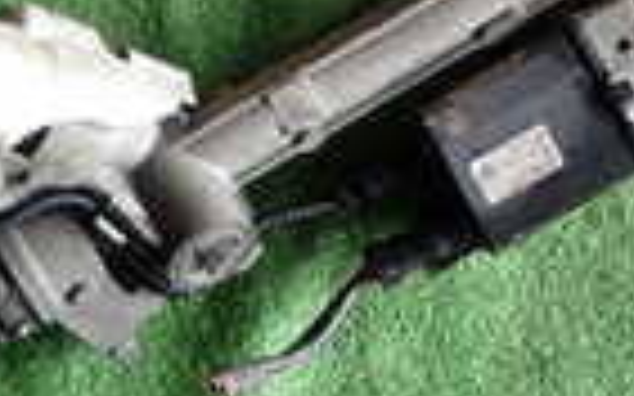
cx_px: 364
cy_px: 238
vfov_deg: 11.6
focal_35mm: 113
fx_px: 1952
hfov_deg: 18.4
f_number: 2
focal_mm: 4.5
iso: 100
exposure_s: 1/100
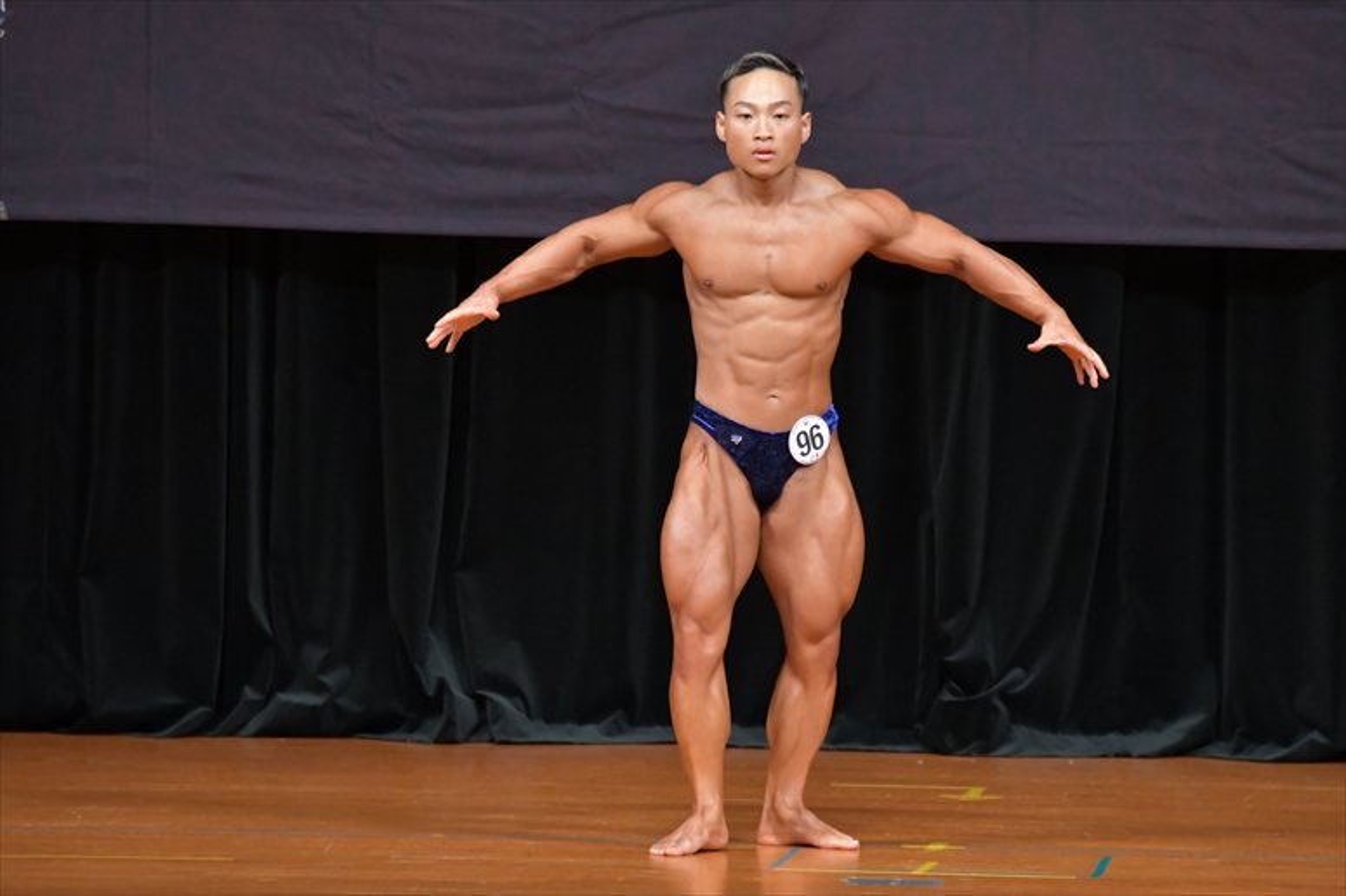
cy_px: 448
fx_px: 11772
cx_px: 673
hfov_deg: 6.5
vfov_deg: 4.4
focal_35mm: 315
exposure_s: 1/400
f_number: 5.6
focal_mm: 210
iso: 5000
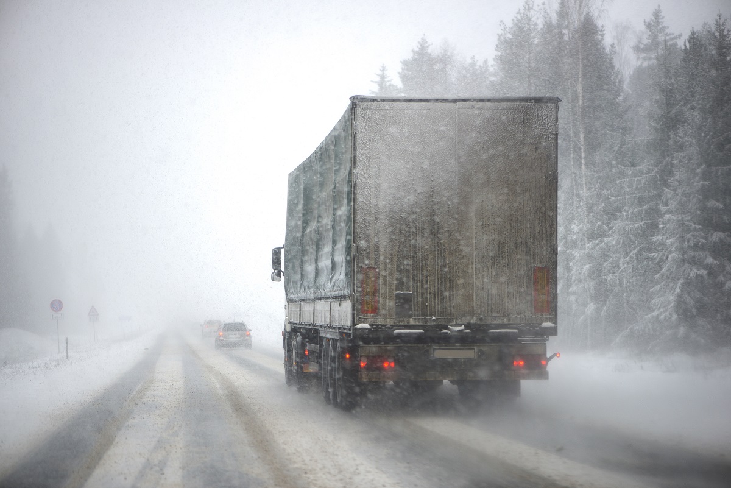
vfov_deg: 13.1
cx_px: 366
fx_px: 2133
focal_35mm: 105
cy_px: 244
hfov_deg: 19.4
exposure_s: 1/200
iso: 100
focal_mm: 105
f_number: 2.8
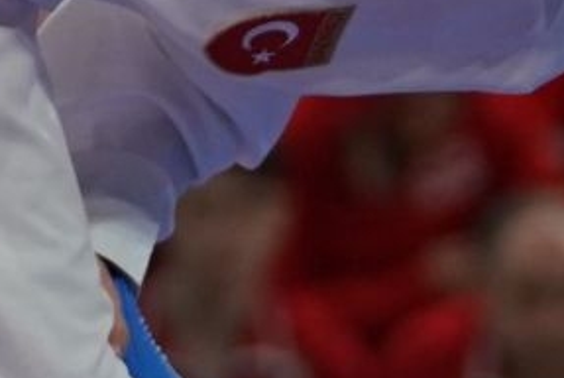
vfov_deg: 1.1
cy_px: -626
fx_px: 19838
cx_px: -464
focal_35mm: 1265
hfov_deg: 1.6
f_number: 2.8
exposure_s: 1/1000
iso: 1250
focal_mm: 135
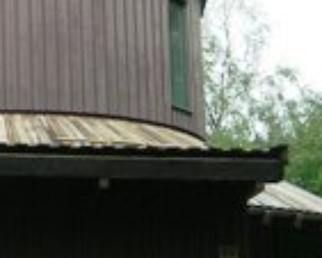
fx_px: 1478
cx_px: -242
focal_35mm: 155
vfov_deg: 10.0
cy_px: 123
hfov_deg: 11.6
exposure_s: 1/65.8
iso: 86
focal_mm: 5.7
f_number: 2.8
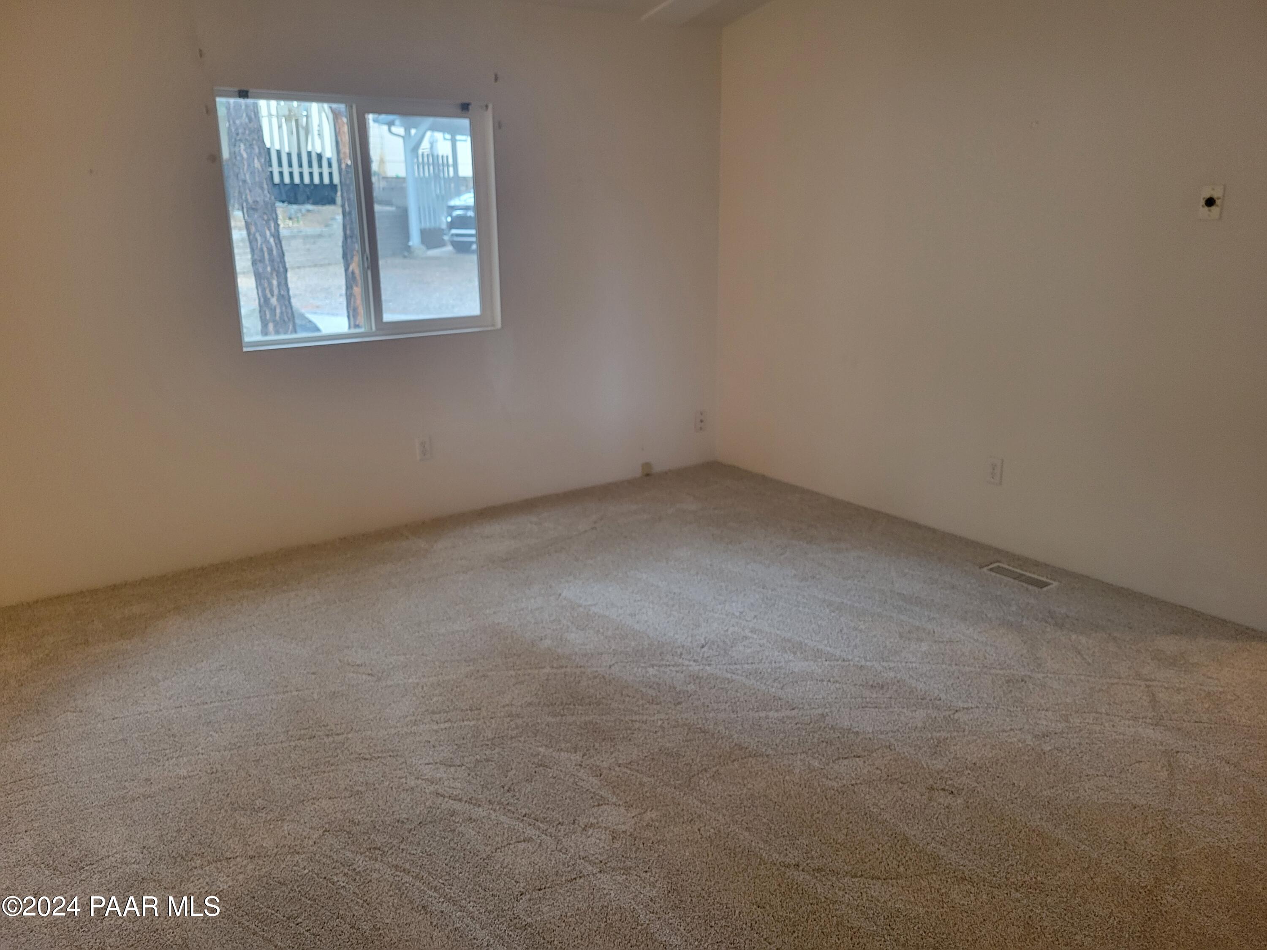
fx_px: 952
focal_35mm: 26
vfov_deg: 53.1
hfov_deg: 67.3
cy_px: 475
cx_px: 634
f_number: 1.8
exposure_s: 1/40
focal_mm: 5.4
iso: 320
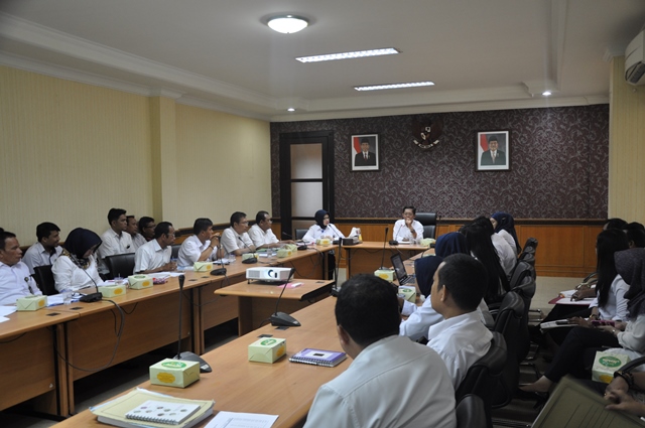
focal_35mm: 32
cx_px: 322
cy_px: 214
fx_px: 564
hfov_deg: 59.6
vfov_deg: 41.6
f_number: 4
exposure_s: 1/15
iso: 500
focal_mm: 21
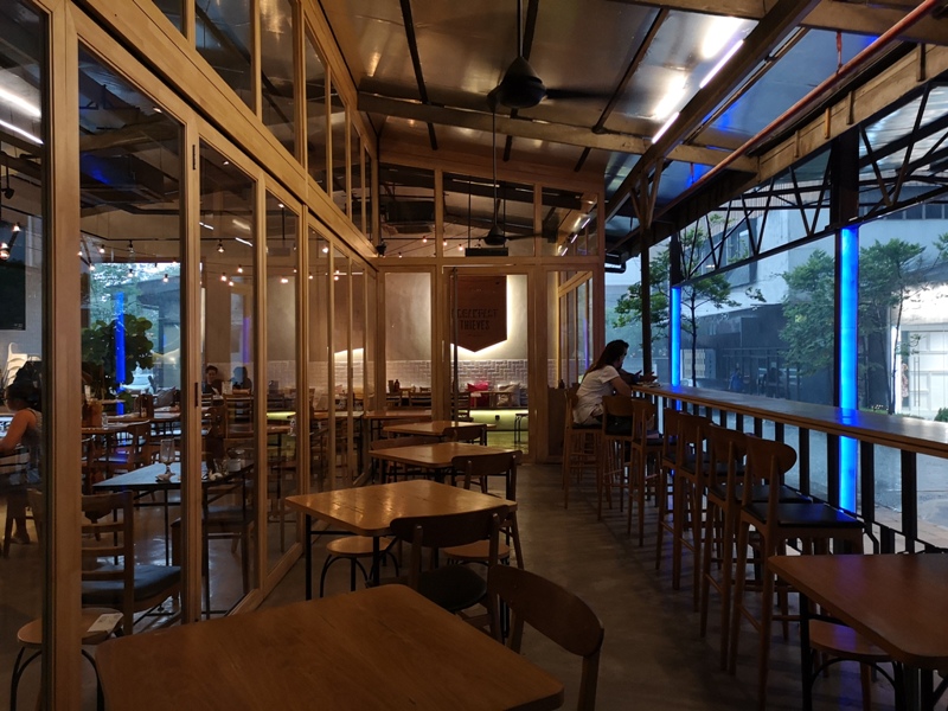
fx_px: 739
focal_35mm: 27
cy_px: 356
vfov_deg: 51.4
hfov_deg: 65.3
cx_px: 474
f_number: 1.8
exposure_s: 1/50
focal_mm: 3.95
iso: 640
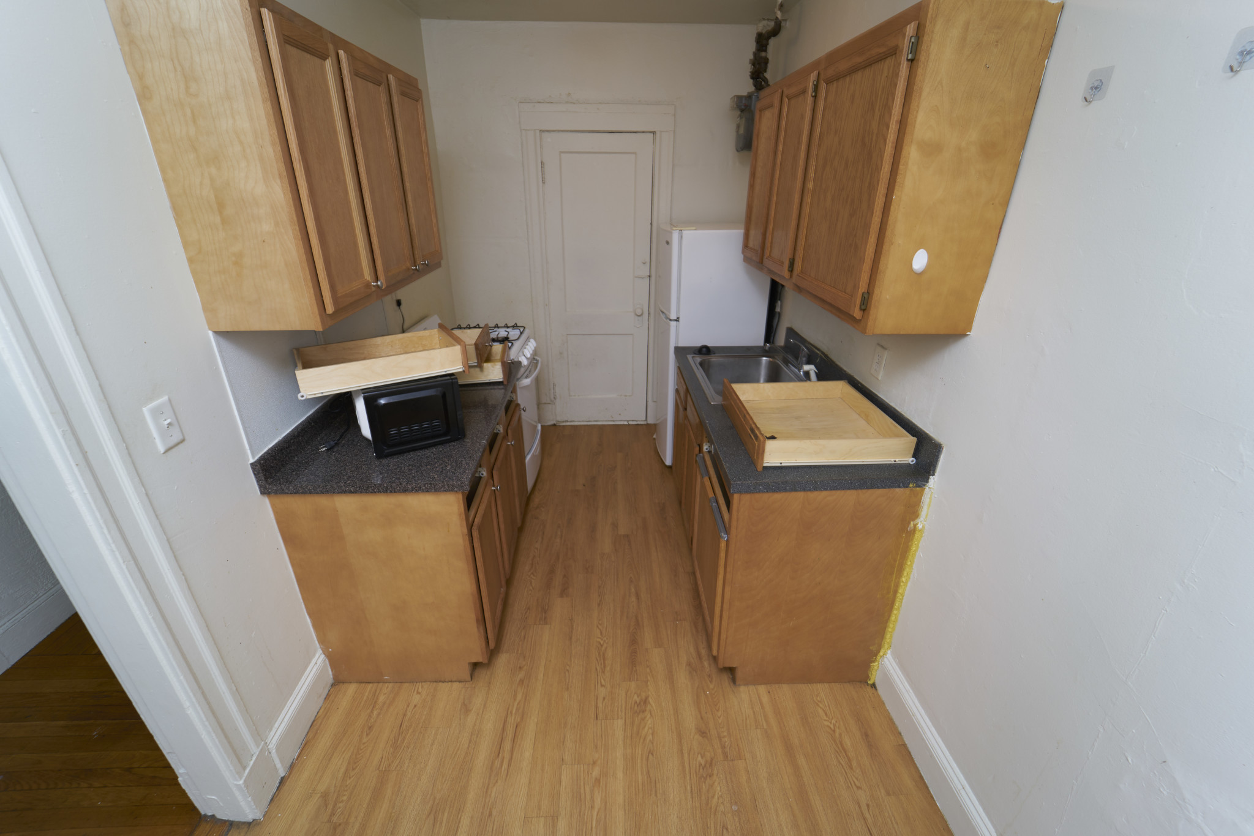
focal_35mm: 14
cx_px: 627
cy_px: 418
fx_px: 488
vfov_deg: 81.2
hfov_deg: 104.2
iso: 250
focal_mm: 14
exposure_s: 1/4
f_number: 7.1
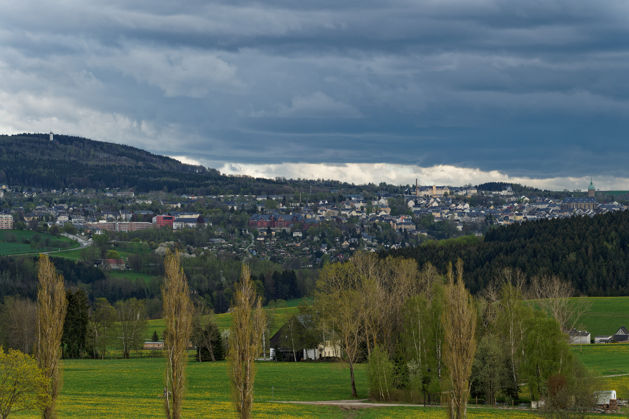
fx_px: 2344
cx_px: 314
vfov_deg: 10.2
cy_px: 210
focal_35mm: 134
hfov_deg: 15.3
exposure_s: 1/640
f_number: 6.3
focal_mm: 134.2
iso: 400
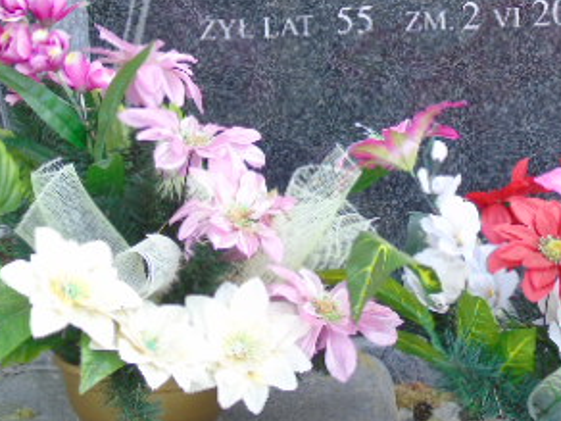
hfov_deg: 11.0
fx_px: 2917
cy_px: 8
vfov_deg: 8.2
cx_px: 402
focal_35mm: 180
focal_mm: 15
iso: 80
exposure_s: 1/60
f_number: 4.1
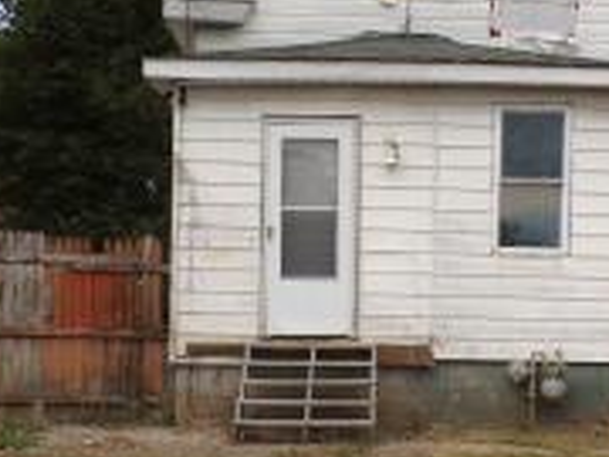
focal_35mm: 82
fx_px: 1443
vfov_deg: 18.0
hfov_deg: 23.6
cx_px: 460
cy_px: 251
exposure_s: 1/340
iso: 100
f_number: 4.9
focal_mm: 6.6
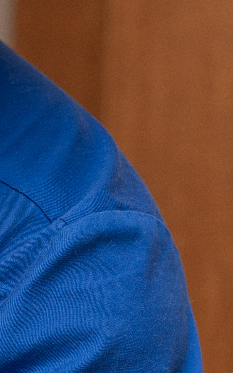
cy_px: 403
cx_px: -335
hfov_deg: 5.8
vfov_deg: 9.6
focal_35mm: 218
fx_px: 2210
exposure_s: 1/200
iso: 200
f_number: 2.8
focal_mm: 41.1
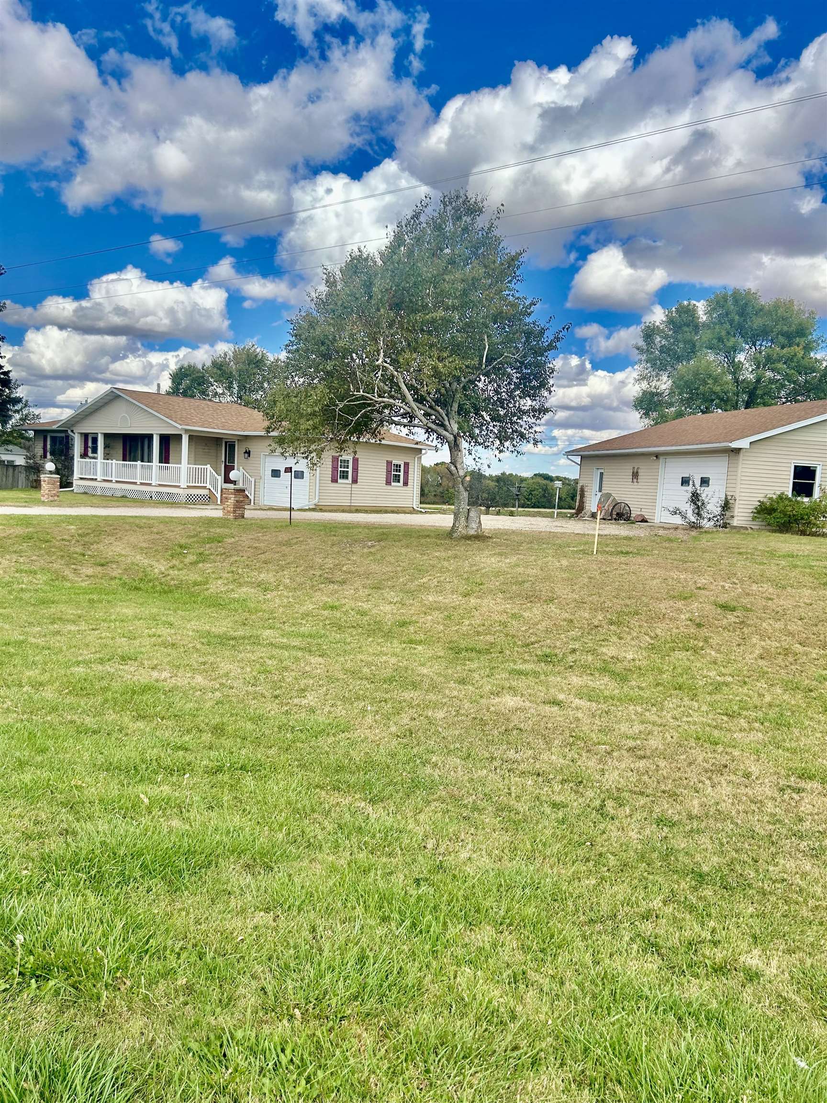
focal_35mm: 26
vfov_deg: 67.3
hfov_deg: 53.1
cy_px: 552
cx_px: 414
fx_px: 828
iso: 50
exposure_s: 1/3704
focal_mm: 5.7
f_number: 1.5
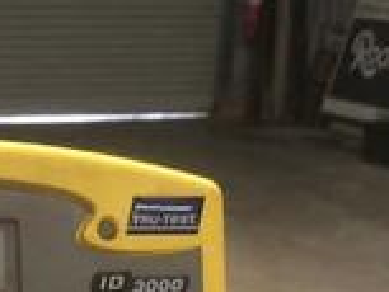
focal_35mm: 121
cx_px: -46
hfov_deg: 15.8
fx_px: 1361
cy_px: 484
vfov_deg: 11.6
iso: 80
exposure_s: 1/15
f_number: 1.8
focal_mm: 4
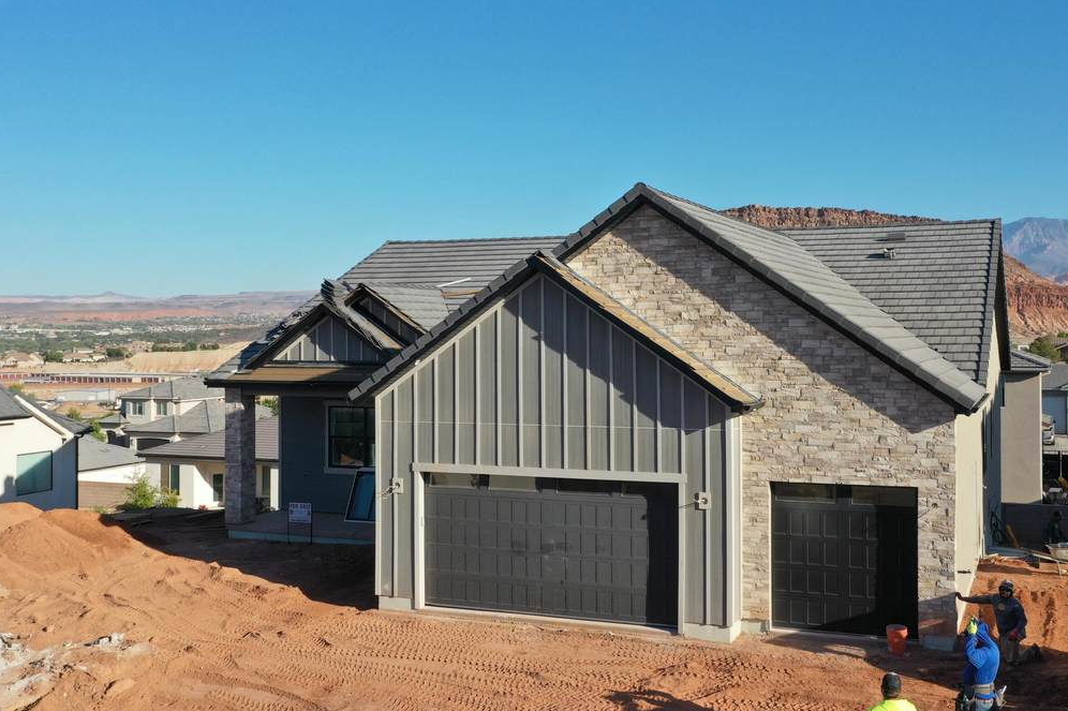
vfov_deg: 36.8
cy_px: 318
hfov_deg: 52.6
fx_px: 1067
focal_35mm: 36
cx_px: 664
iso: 100
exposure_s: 1/400
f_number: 5.6
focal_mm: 10.26
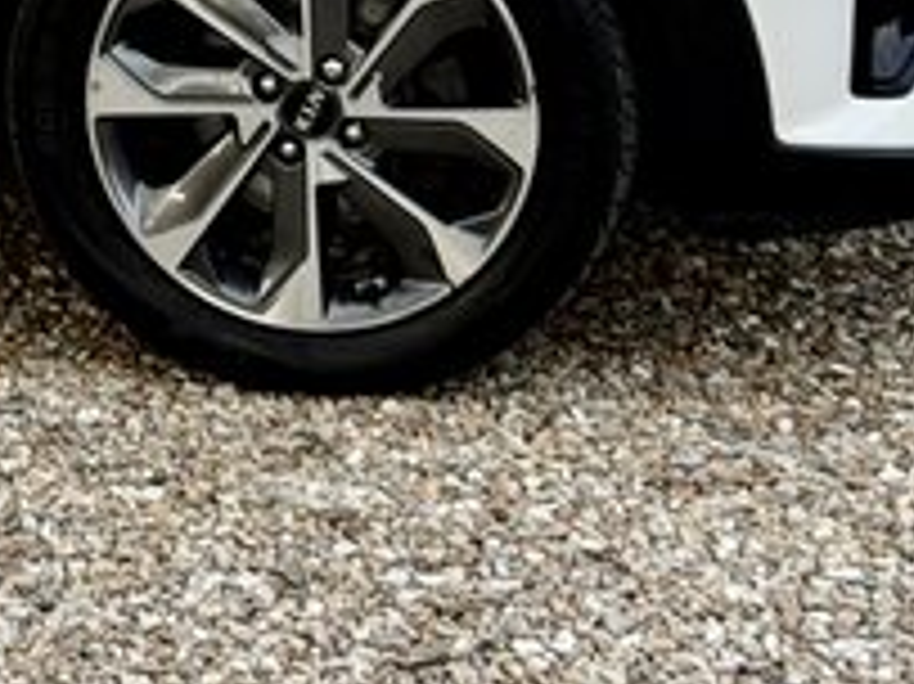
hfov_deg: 10.1
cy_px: -310
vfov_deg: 7.7
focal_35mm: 189
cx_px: -500
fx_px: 4987
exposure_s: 1/117
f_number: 1.78
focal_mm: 6.76
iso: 100
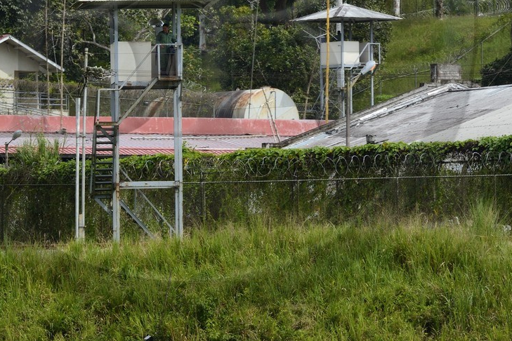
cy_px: 23
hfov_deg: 4.7
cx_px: 184
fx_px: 6243
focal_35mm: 439
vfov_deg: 3.1
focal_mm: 200
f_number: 10
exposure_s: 1/250
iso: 200
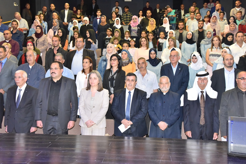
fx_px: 301
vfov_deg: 30.5
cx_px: 123
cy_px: 82
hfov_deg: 44.5
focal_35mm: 44
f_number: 7.1
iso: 3200
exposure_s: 1/60
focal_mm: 44
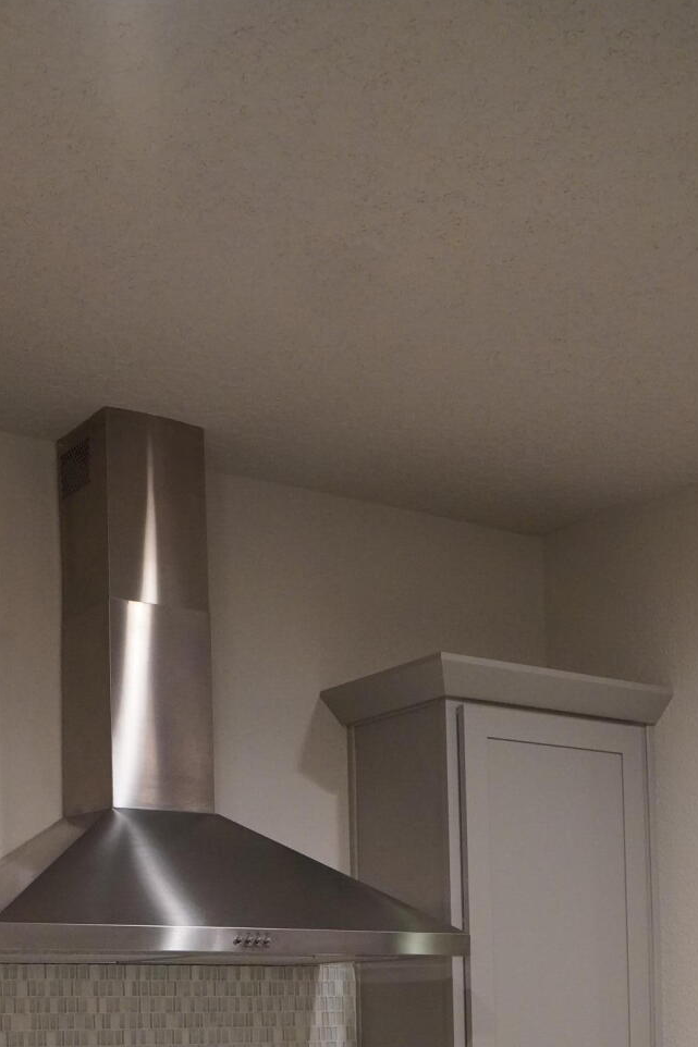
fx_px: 1543
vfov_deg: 34.1
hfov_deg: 25.3
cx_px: 218
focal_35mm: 53
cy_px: 1057
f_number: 4
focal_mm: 17
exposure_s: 1/160
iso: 2500
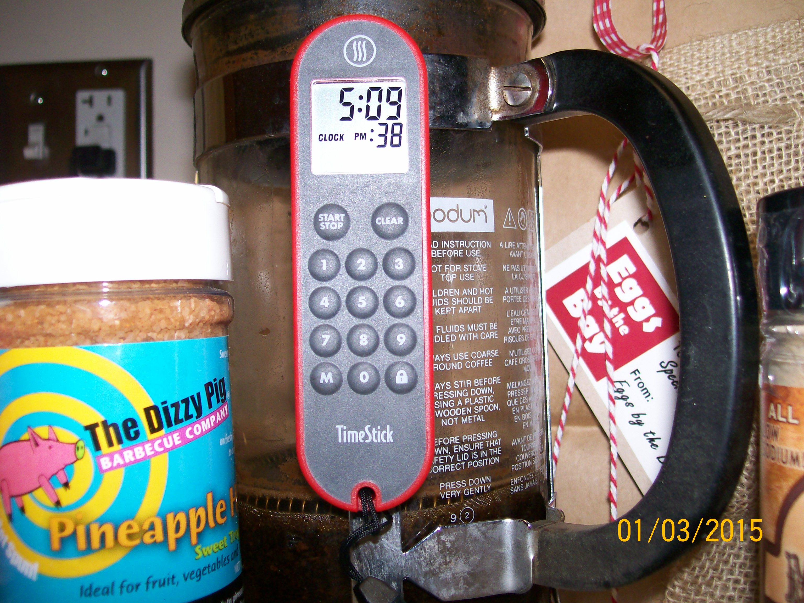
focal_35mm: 36
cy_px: 302
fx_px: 836
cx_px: 402
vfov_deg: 39.7
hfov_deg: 51.4
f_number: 2.7
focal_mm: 6
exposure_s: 1/64
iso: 80
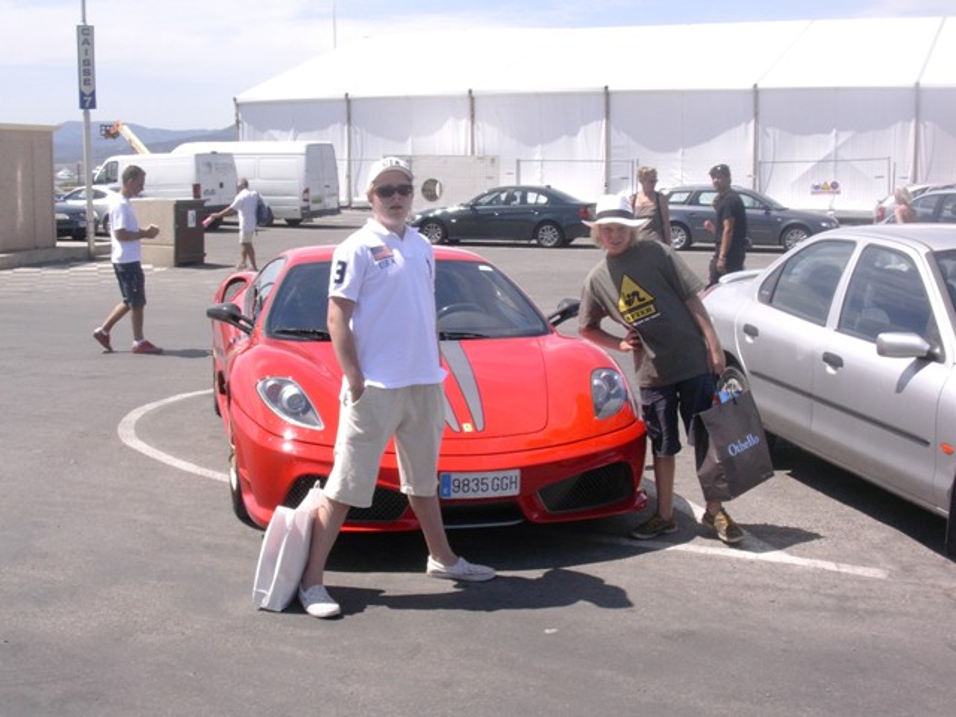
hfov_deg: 42.1
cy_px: 358
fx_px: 1243
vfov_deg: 32.2
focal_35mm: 45
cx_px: 478
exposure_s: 1/264
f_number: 5.8
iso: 70
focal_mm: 6.7
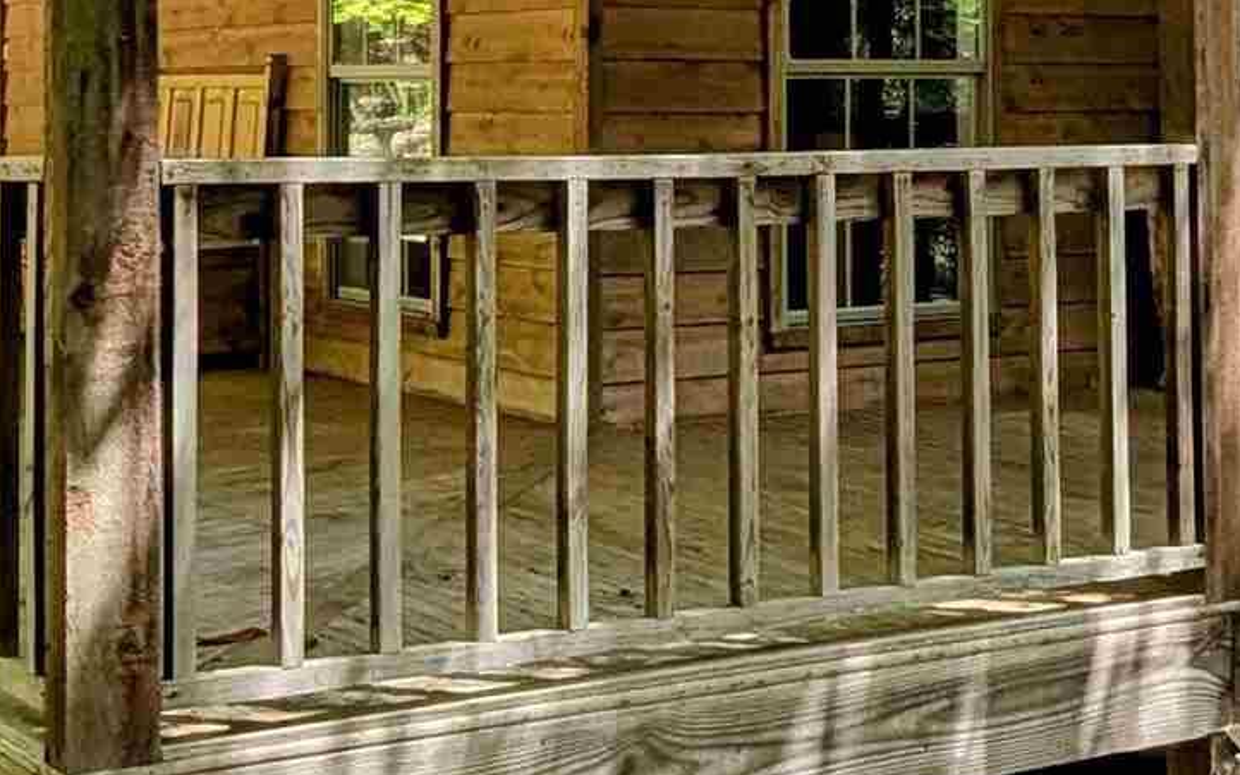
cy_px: -3
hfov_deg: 28.6
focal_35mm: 72
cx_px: 661
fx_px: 2433
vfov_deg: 17.7
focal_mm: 2.35
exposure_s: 1/346
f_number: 2.2
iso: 42
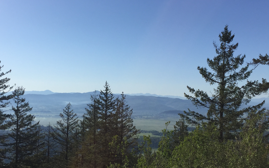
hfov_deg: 43.4
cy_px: 98
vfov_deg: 27.9
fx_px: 337
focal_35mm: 46
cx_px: 114
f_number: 2.2
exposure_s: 1/3300
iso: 32
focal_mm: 4.15
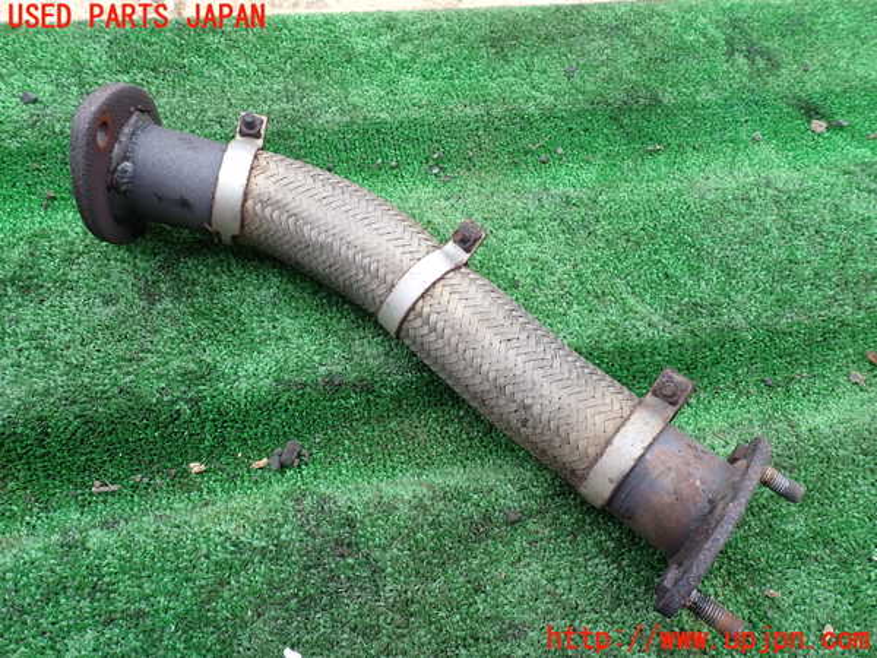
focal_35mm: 25
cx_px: 438
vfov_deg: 54.9
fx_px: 633
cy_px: 329
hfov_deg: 69.4
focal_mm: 4.5
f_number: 2.8
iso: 100
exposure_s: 1/80
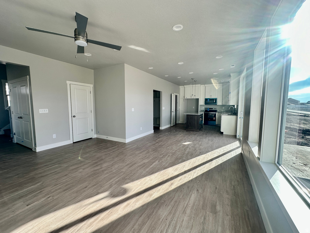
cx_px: 155
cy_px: 116
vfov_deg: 85.7
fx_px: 125
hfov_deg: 102.1
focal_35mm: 14
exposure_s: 1/291
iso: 40
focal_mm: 2.22
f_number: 2.2
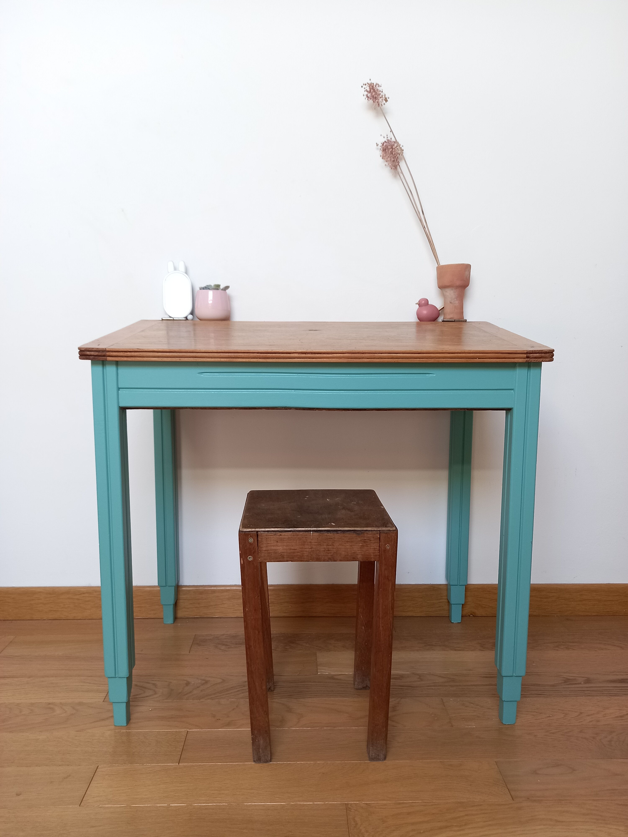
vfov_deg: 69.4
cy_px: 418
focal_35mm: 25
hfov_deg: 54.9
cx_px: 314
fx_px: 605
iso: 160
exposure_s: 1/50
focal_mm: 4.6
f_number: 2
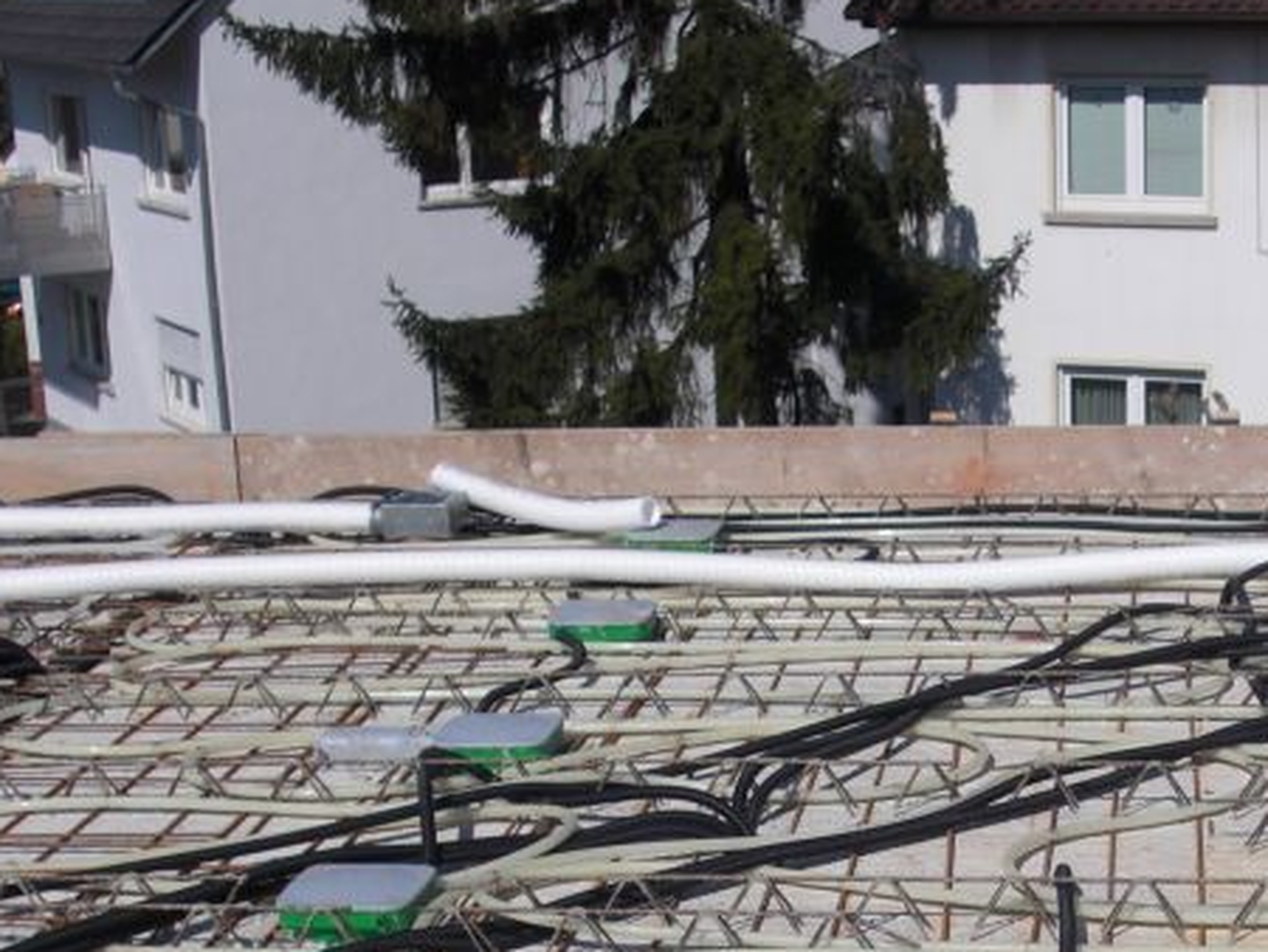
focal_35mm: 80
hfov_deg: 24.0
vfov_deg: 17.9
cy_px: 980
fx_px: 2932
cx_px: 1023
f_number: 7.9
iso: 50
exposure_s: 1/320
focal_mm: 6.3
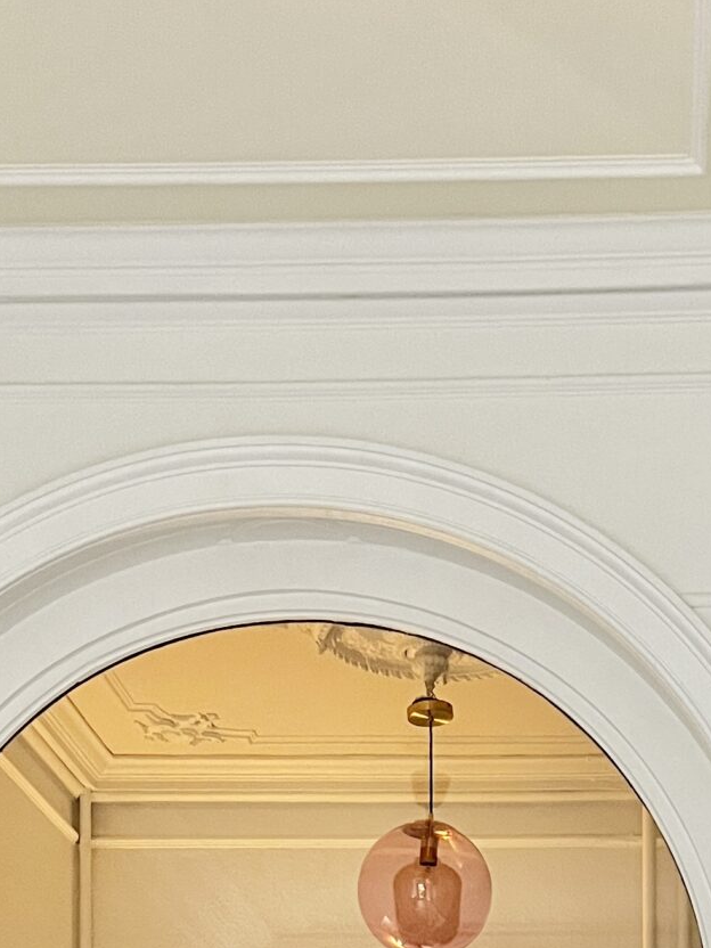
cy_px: 1345
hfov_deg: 18.2
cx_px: 580
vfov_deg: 21.3
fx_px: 2191
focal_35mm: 80
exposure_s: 1/60
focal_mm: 5.1
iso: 320
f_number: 1.6
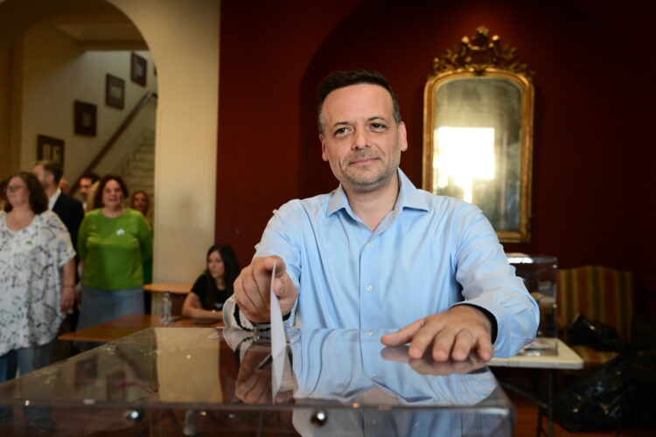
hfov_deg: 49.6
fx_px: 711
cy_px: 218
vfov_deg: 34.2
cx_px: 328
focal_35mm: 39
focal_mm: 39
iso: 8000
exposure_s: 1/640
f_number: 4.5
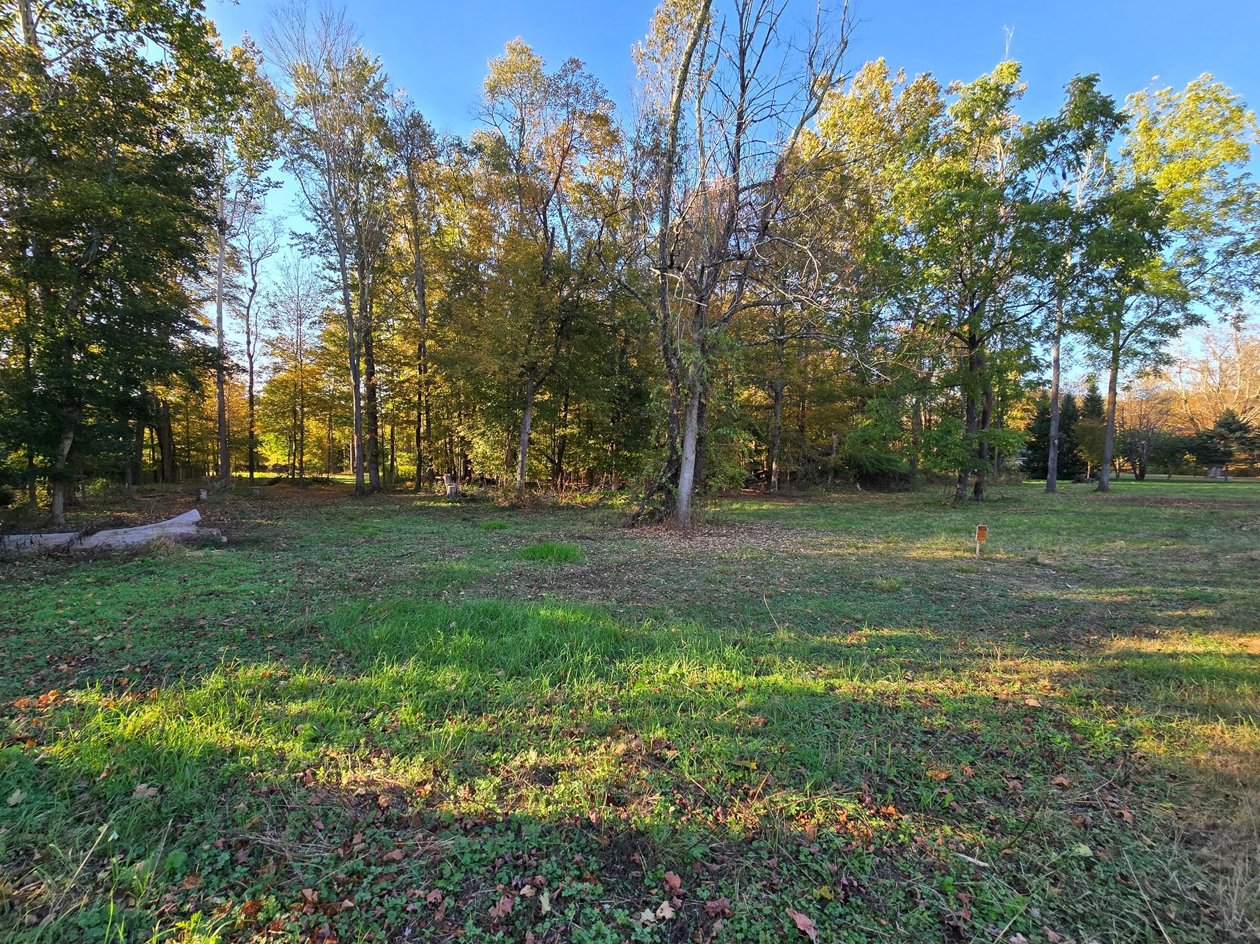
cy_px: 463
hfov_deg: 101.9
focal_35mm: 14
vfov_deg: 85.7
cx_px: 590
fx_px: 510
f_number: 2.2
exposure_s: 1/350
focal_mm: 2.2
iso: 50
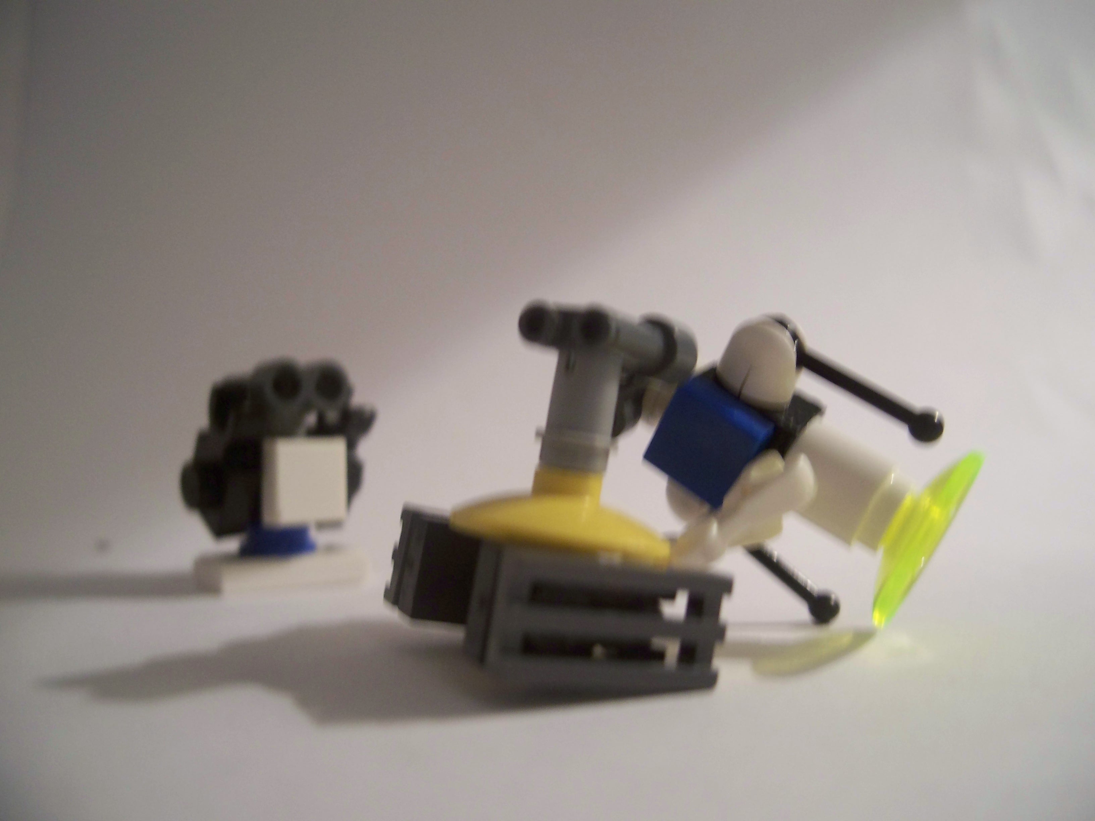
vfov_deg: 38.7
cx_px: 548
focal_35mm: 37
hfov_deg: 50.1
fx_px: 1170
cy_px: 410
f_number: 2.8
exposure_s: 1/10
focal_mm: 7.8
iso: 200
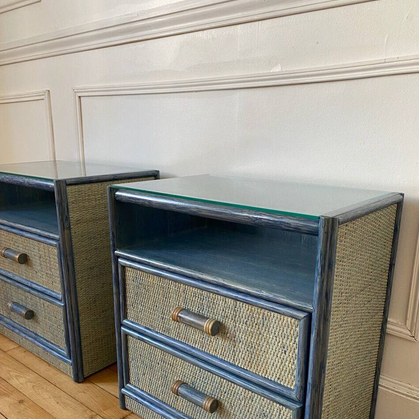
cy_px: 257
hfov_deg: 52.5
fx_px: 425
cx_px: 208
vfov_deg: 52.1
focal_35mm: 31
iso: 125
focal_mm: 4.25
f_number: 1.8
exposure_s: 1/78
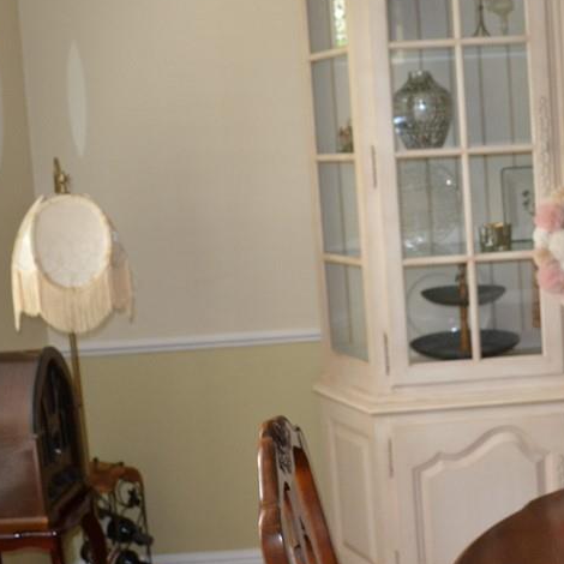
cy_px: 224
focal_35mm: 53
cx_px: 444
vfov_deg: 32.1
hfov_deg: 31.4
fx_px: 977
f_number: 3.5
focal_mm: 18
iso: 1400
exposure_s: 1/60
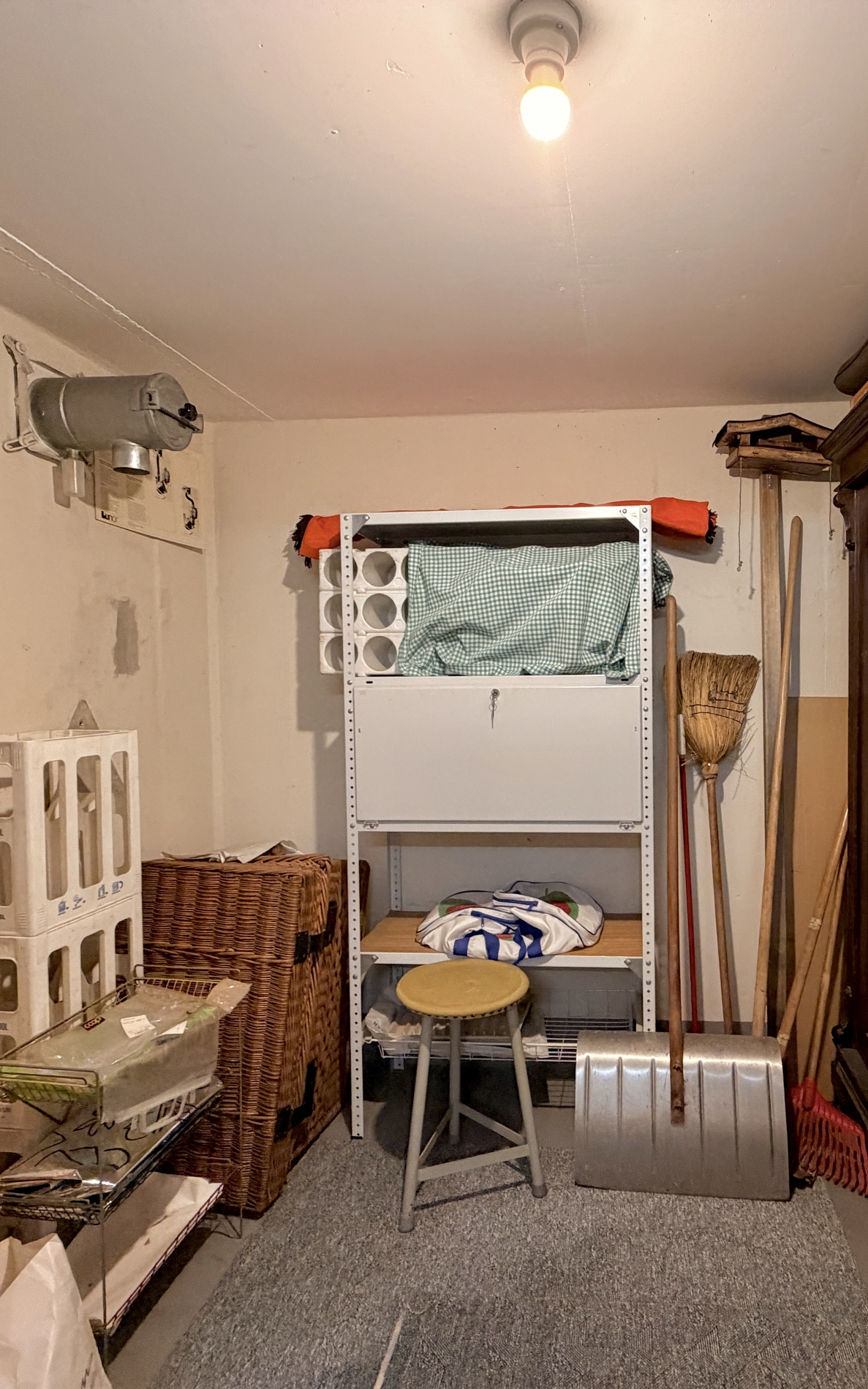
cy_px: 700
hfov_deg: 58.2
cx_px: 582
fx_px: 757
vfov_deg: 85.1
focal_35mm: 20
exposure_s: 1/50
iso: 320
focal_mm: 2.22
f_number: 2.2
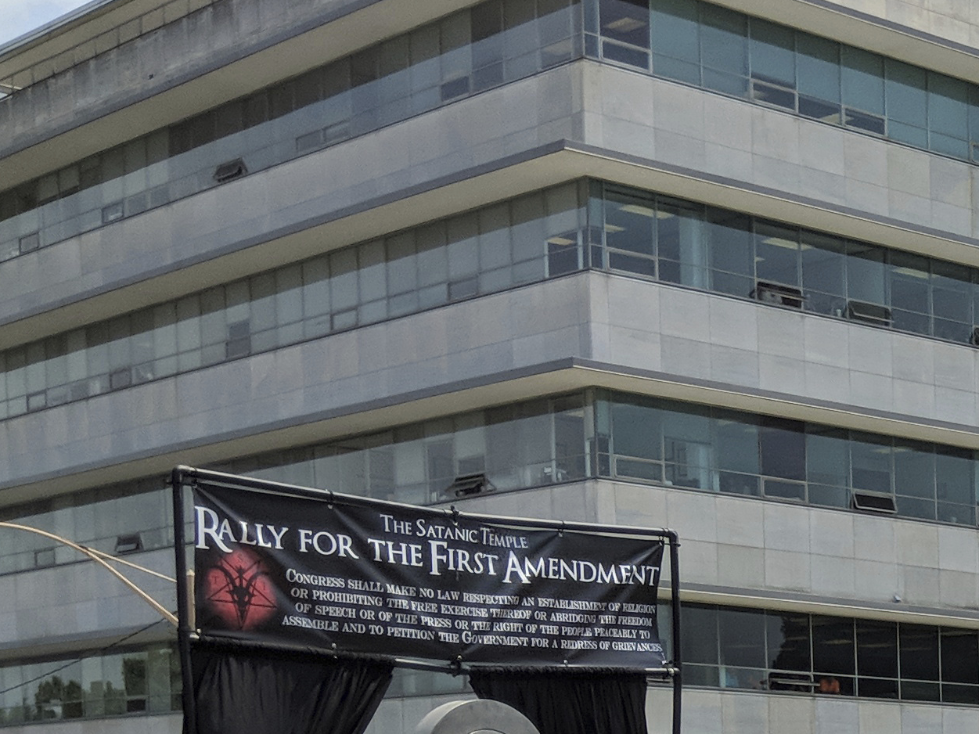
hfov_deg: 20.1
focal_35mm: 87
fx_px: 2460
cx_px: 1356
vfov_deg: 15.5
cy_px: 1142
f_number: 1.8
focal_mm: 4.44
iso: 63
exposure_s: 1/5848
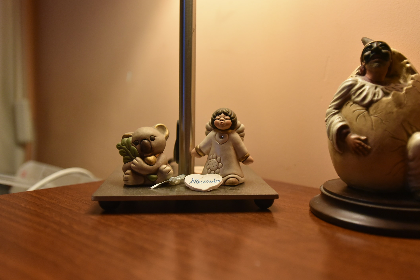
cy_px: 133
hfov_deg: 55.6
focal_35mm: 34
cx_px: 235
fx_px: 397
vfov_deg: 38.9
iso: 2500
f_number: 3.2
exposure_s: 1/60
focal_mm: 30
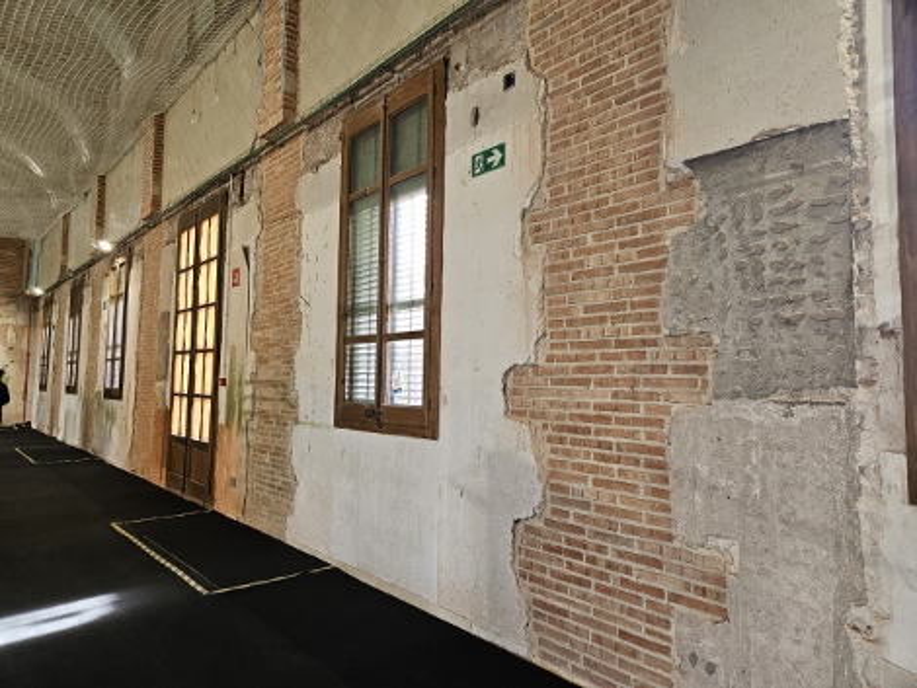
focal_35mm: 23
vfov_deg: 58.9
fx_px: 610
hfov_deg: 73.9
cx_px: 458
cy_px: 344
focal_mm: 5.4
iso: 250
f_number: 1.8
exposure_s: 1/100
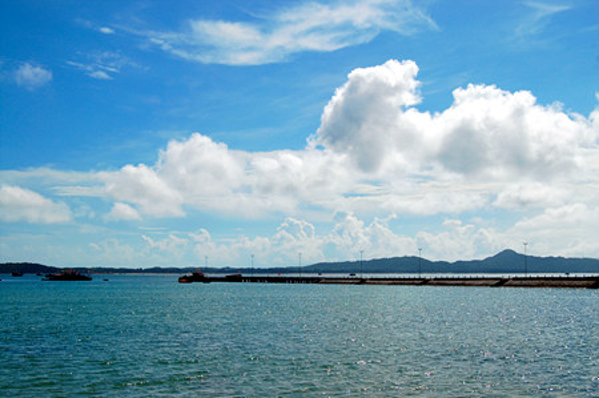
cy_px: 199
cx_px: 300
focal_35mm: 51
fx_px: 848
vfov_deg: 26.4
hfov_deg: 38.9
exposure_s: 1/1600
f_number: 8
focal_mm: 34
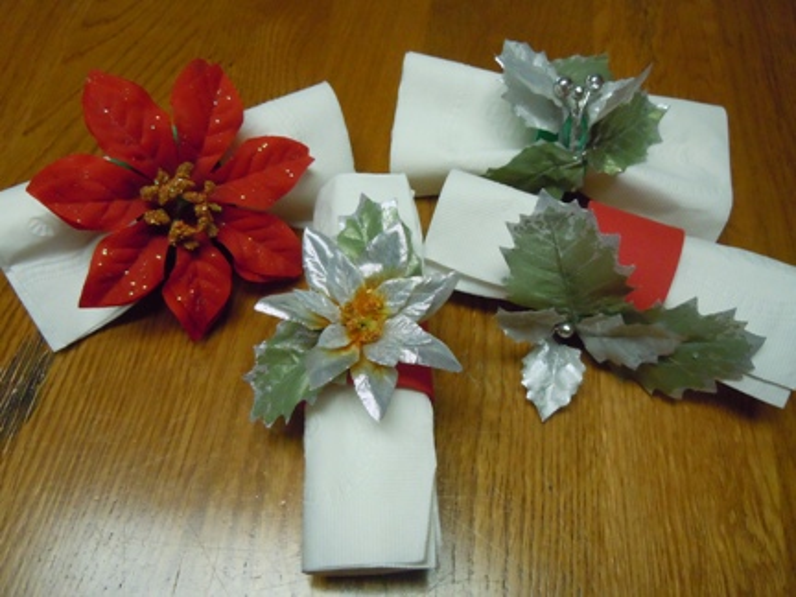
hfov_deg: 60.0
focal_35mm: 30
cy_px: 298
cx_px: 398
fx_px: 690
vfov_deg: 46.8
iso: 800
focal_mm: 5.4
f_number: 3.5
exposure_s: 1/100
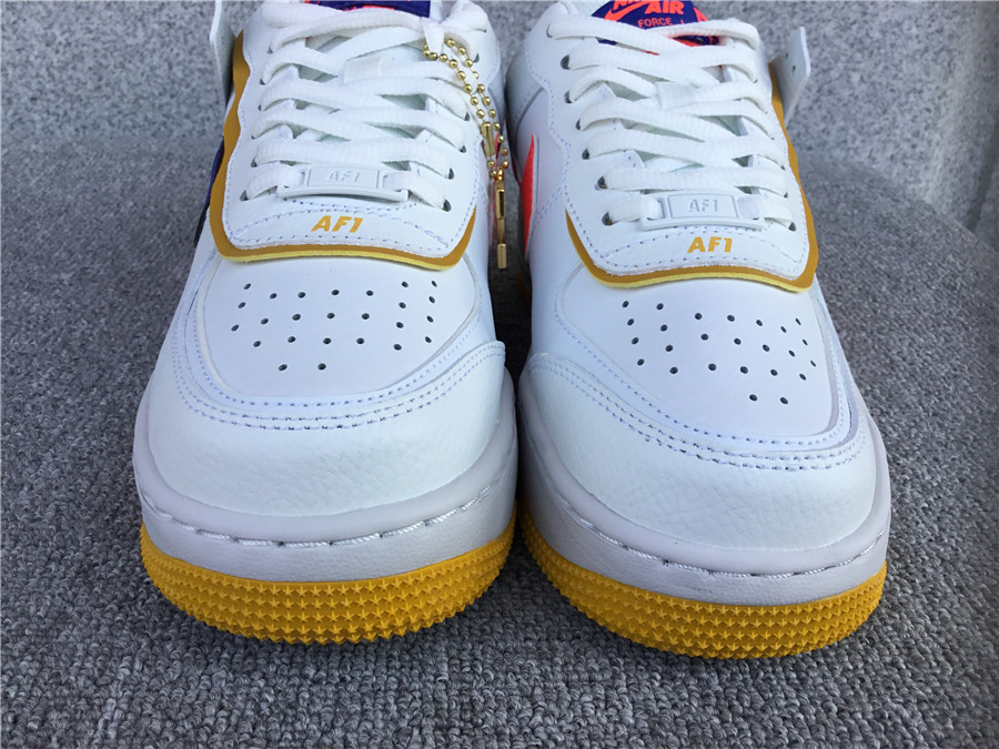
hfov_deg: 58.4
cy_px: 374
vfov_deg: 45.4
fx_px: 895
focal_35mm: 31
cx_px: 500
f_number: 2.4
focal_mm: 3.3
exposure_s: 1/392
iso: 25
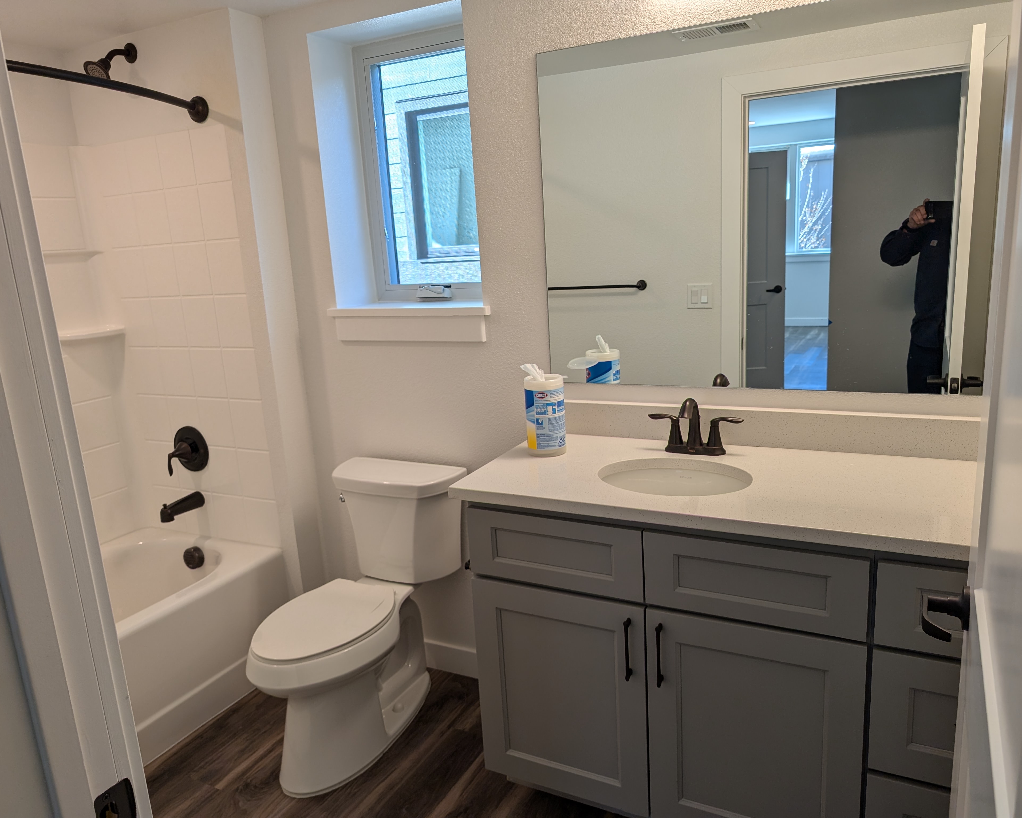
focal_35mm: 25
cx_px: 497
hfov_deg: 68.1
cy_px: 410
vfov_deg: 56.8
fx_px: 756
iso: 30
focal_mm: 6.9
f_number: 1.68
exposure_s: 1/120
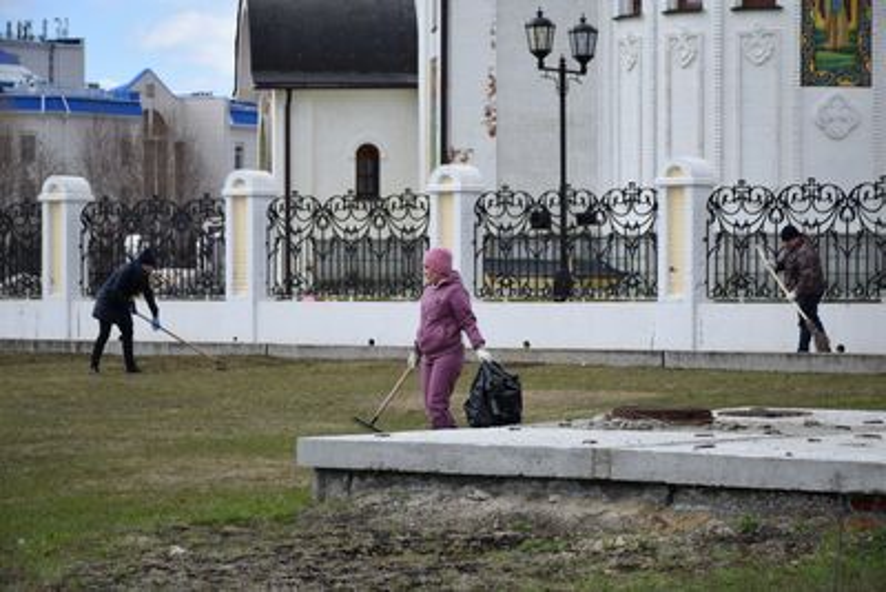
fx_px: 2770
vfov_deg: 12.2
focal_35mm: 112
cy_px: 296
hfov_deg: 18.2
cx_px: 443
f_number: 6.3
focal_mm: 75
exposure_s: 1/1600
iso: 400
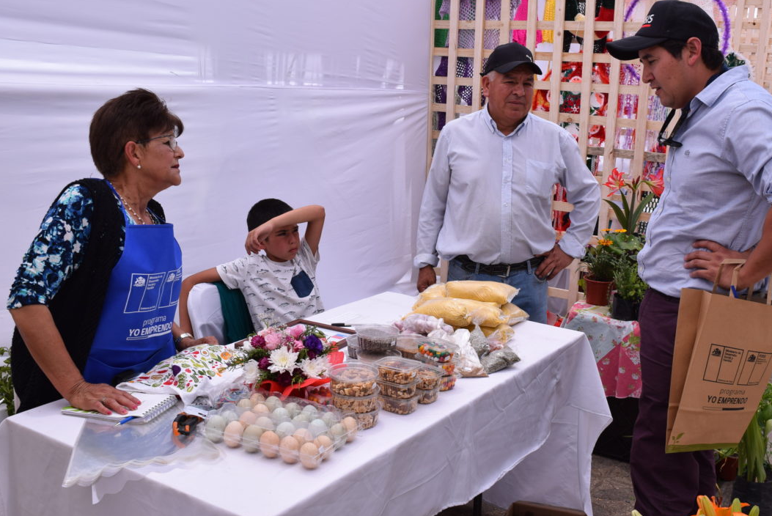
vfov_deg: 33.5
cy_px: 242
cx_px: 414
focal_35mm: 40
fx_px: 858
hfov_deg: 48.4
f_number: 10
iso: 200
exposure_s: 1/400
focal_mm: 24
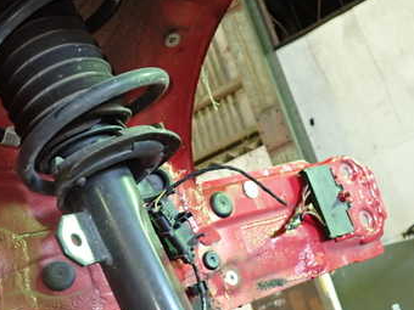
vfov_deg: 27.4
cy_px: 192
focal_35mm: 53
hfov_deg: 35.8
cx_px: 135
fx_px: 634
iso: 640
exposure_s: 1/30
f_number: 2.3
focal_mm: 5.4
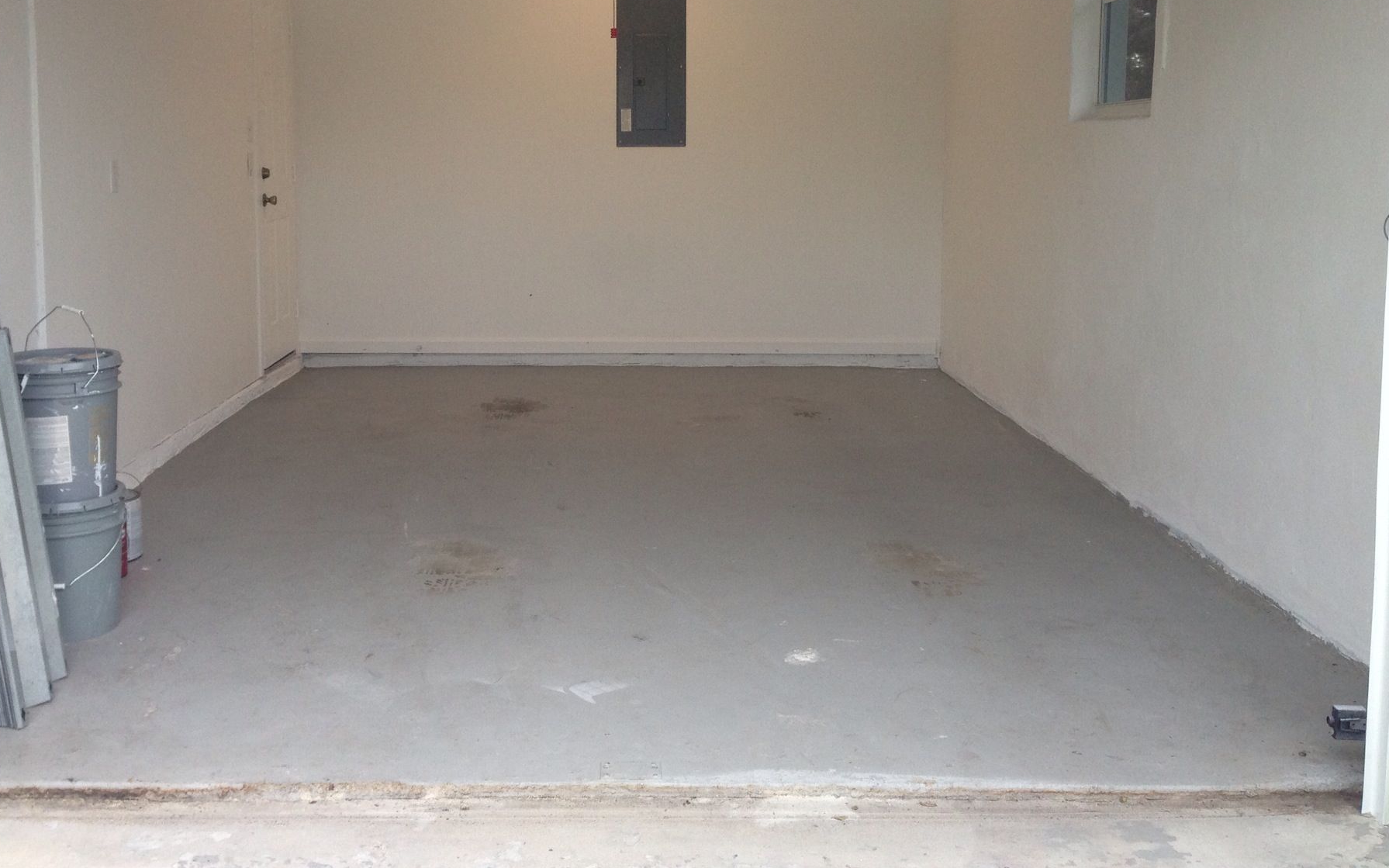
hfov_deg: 49.2
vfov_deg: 31.7
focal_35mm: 40
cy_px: 274
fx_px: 1514
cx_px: 621
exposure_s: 1/120
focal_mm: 4.13
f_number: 2.4
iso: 100
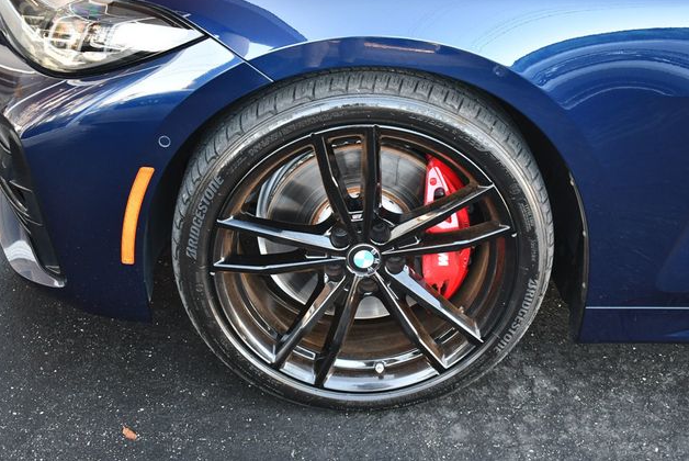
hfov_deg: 36.2
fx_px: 1054
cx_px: 347
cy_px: 227
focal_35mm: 55
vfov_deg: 24.7
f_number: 4
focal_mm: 27
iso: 800
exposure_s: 1/125
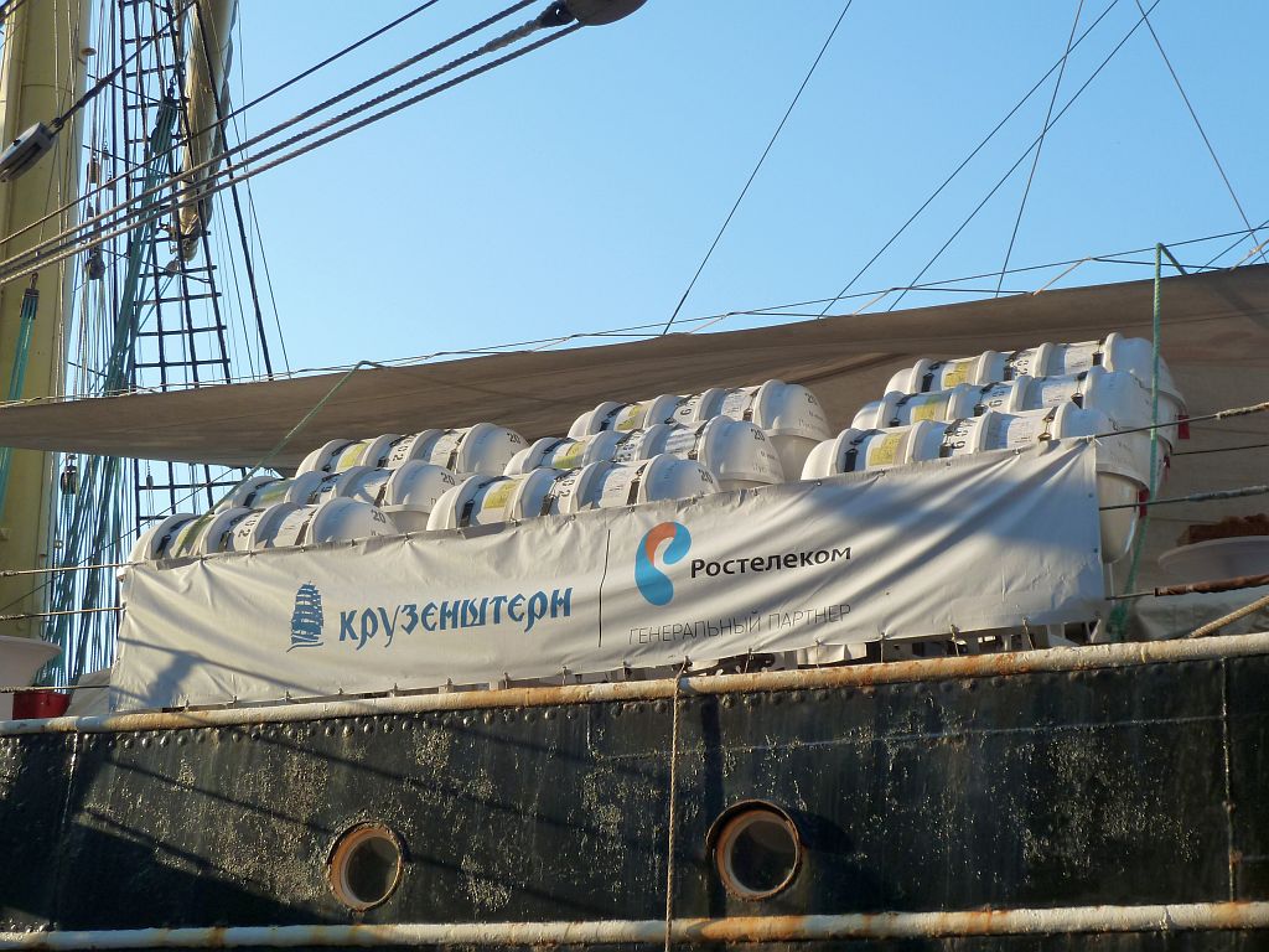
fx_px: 1906
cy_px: 476
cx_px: 634
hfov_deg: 36.8
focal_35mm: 52
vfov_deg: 28.0
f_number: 3.8
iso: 125
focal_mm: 8.5
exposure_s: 1/250
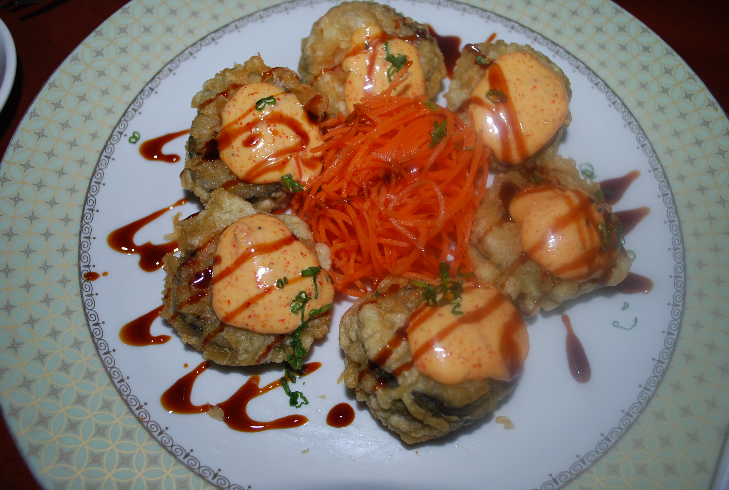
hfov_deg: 57.1
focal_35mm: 33
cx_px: 364
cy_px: 245
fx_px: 670
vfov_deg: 40.1
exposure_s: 1/60
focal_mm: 22
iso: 200
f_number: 4
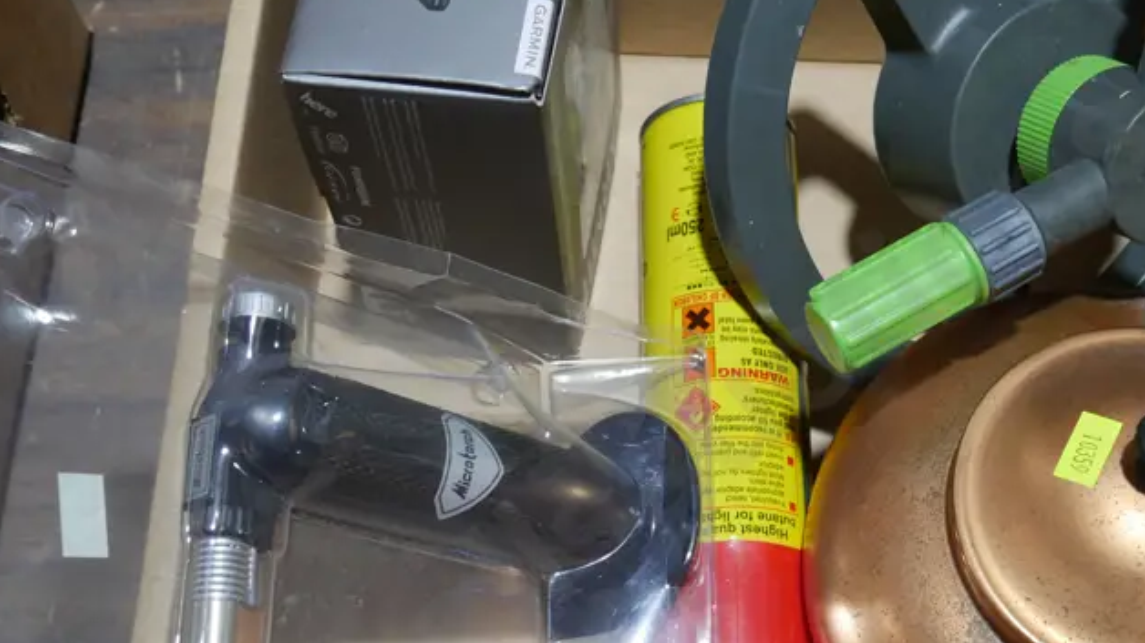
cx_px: 748
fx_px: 1943
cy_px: 413
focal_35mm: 64
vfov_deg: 18.8
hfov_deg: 32.6
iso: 200
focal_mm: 18
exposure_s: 1/60
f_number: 4
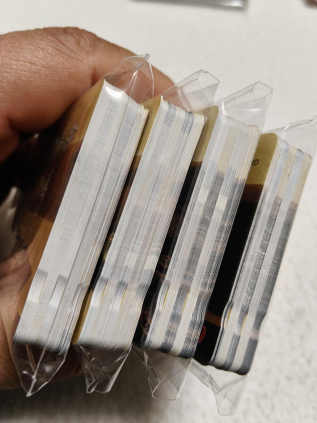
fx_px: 330
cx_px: 158
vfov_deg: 65.3
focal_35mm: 27
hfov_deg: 51.4
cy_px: 212
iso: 400
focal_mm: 3.98
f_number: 1.8
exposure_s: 1/100
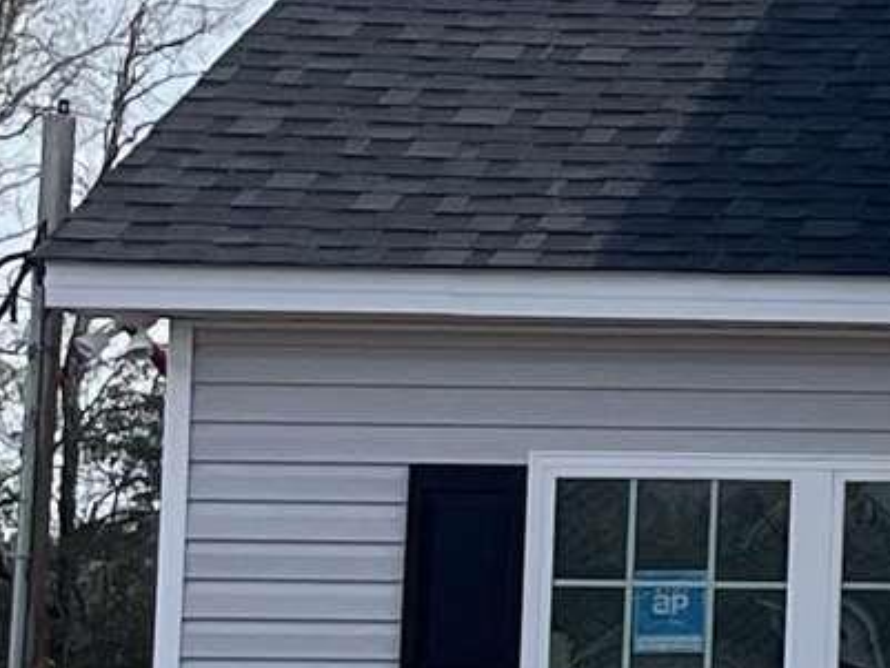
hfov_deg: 8.4
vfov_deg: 7.5
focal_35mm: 199
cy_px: 408
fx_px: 5118
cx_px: 2646
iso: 50
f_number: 1.6
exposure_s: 1/4016
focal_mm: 5.1
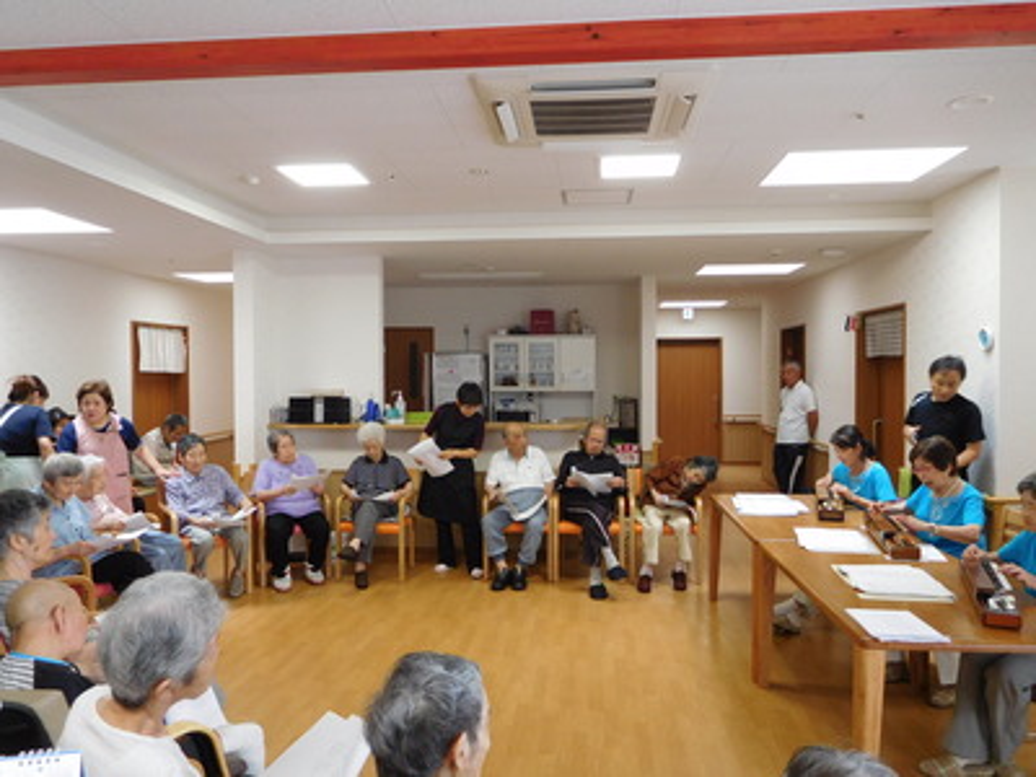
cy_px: 388
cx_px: 518
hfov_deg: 69.4
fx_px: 748
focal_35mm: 25
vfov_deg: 54.9
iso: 220
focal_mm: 4.5
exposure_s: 1/30
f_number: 3.4
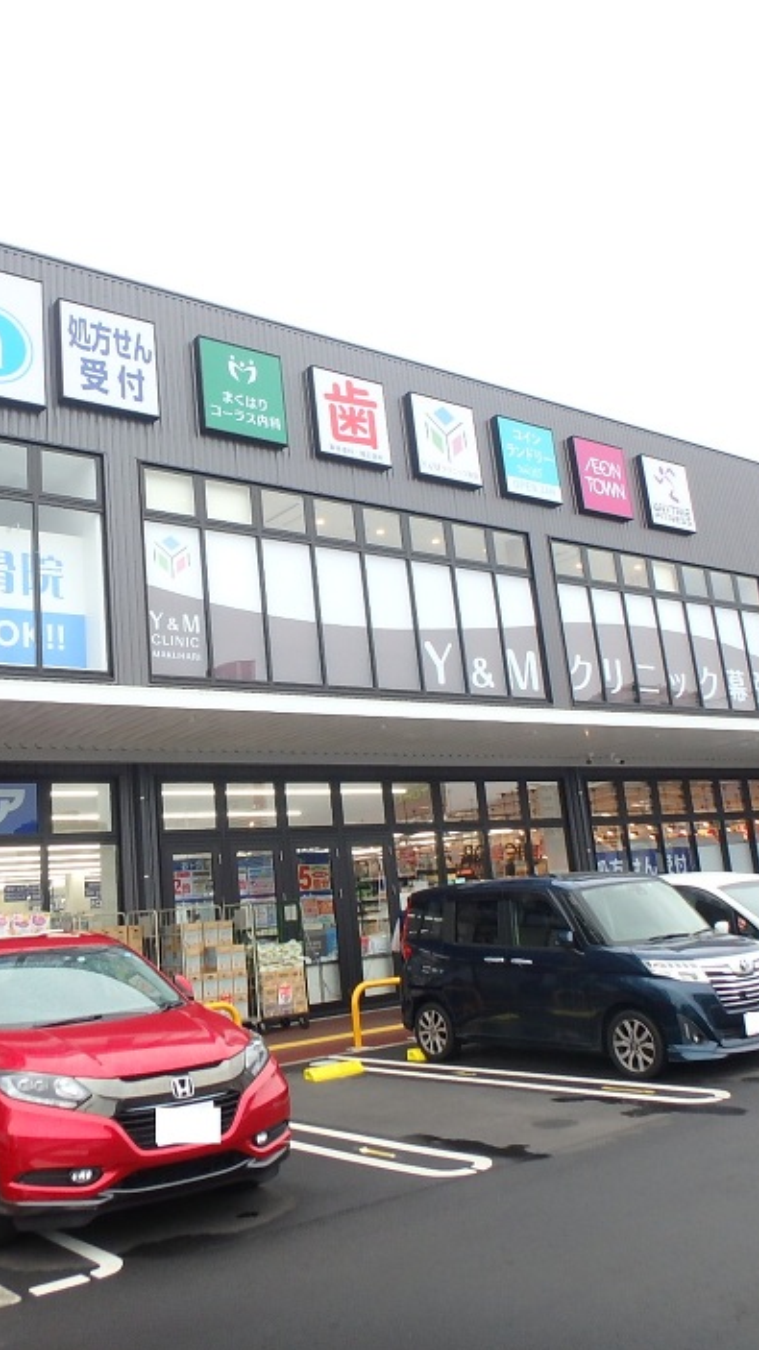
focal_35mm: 31
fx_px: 1110
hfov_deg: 37.5
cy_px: 678
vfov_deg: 62.6
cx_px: 288
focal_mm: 3.7
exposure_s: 1/60
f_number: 3.5
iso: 125
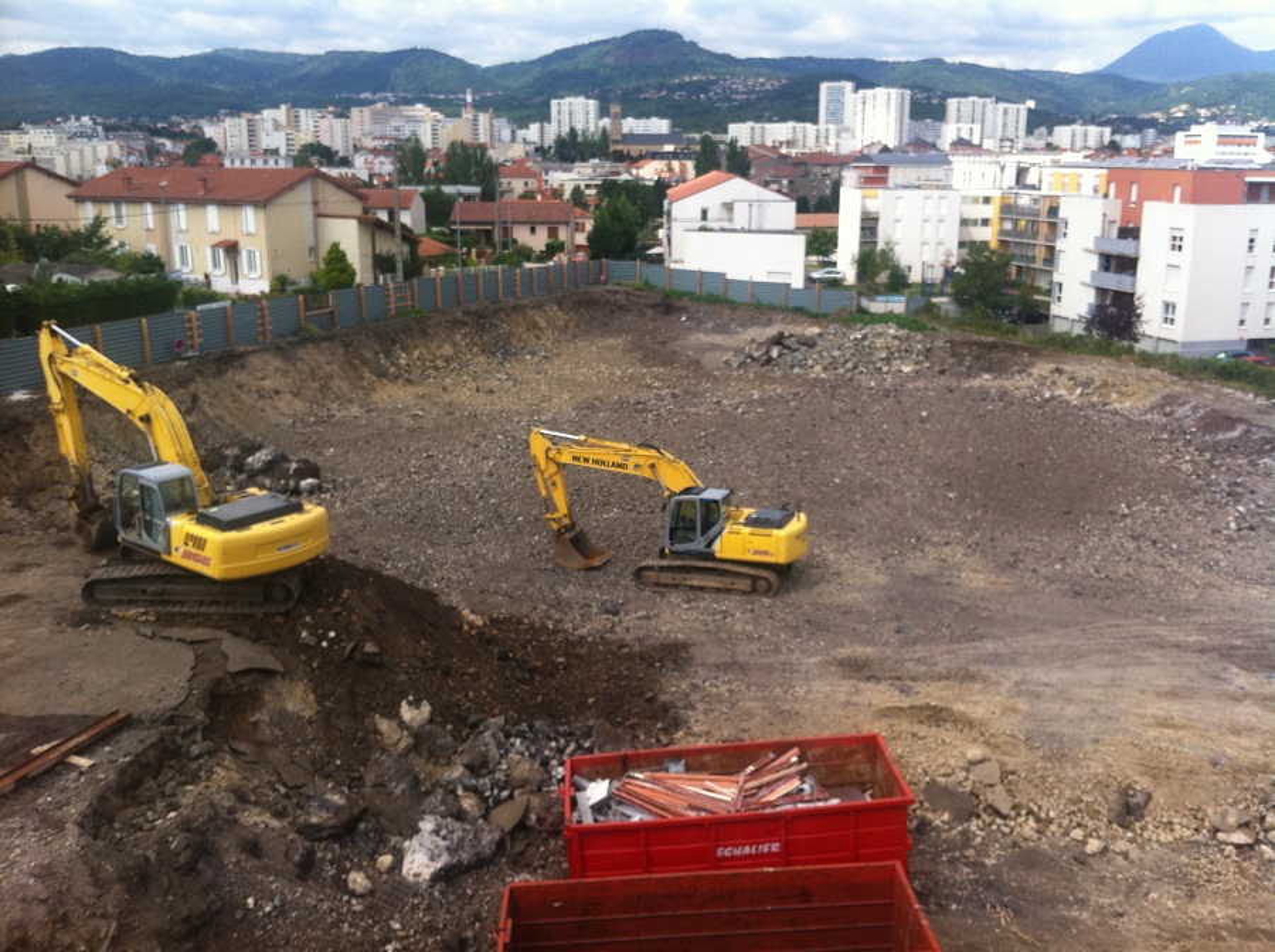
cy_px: 476
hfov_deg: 52.7
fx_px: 1287
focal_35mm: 35
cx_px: 638
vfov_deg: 40.6
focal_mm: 3.85
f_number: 2.8
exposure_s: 1/815
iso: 80
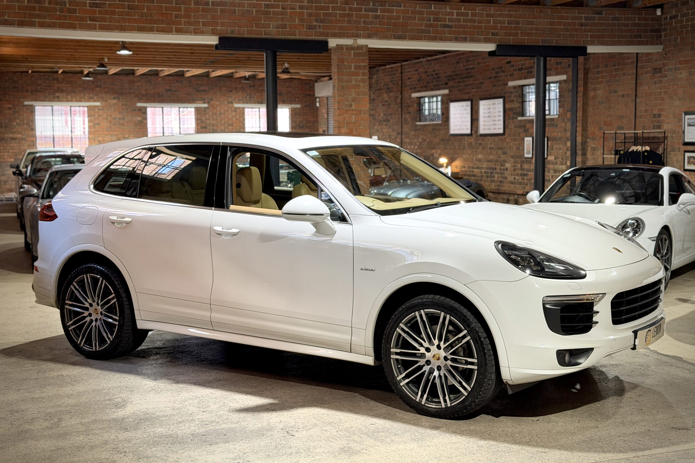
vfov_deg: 27.0
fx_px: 965
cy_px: 217
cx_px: 348
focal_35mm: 50
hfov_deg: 39.6
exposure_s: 1/50
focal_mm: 6.76
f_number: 1.78
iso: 200
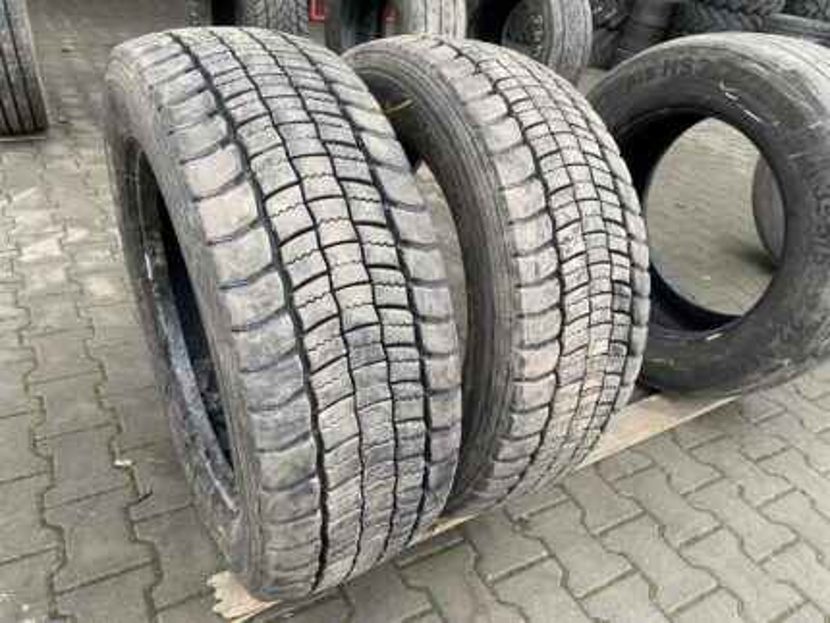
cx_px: 415
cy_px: 312
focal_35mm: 26
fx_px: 624
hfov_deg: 67.3
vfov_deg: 53.1
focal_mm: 4.25
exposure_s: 1/97
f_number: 1.8
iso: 125
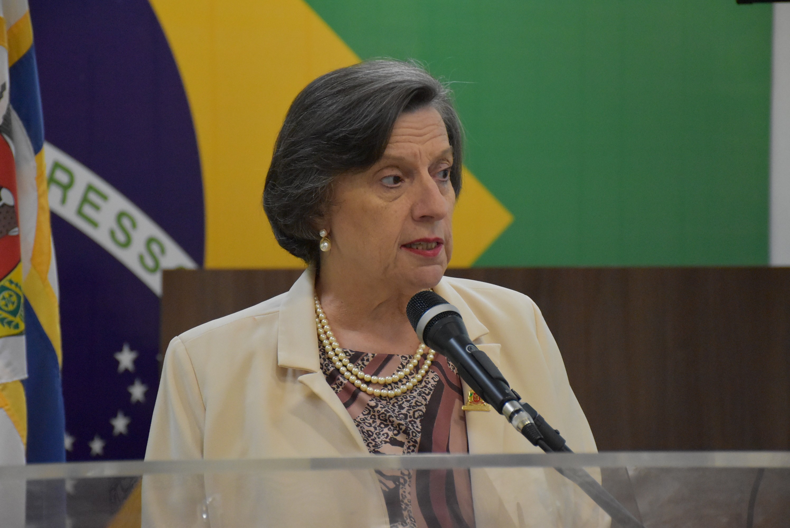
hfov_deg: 17.0
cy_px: 264
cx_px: 395
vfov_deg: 11.4
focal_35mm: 120
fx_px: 2635
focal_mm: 80
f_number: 5.3
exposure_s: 1/125
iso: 5000
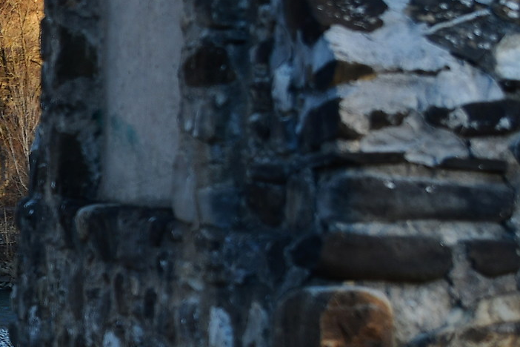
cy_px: 264
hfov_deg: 15.2
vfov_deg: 11.1
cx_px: -299
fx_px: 1777
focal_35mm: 123
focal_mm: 24
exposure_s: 1/500
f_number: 3.2
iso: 100
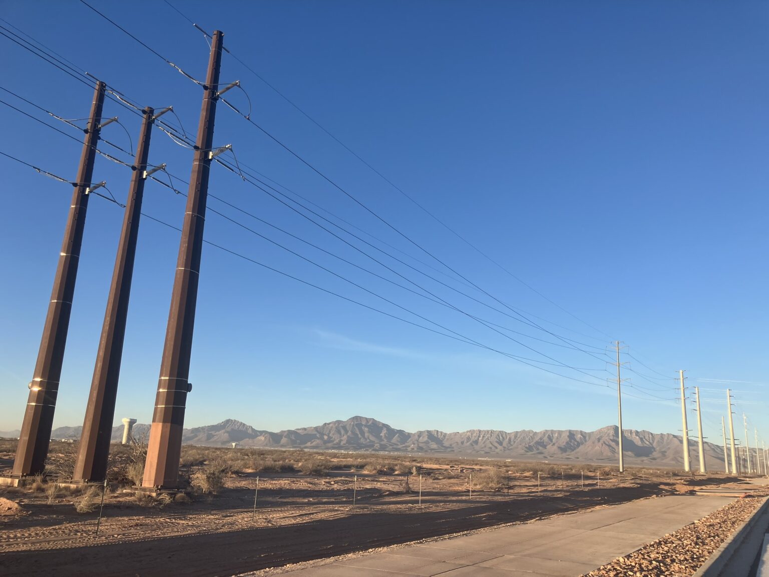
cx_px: 384
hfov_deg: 63.4
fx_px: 622
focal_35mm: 28
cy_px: 288
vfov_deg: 49.7
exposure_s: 1/1012
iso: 32
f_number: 1.8
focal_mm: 3.99
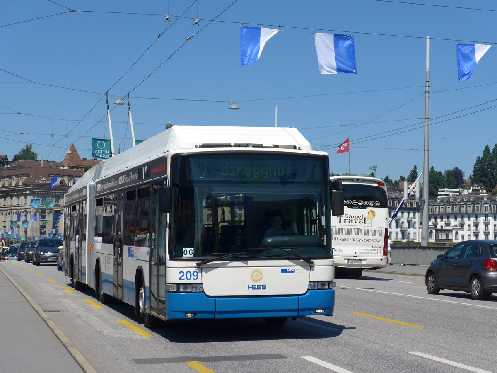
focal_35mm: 74
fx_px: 1062
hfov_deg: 26.3
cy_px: 186
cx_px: 248
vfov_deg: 19.9
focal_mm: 15
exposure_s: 1/1300
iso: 80
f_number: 4.2
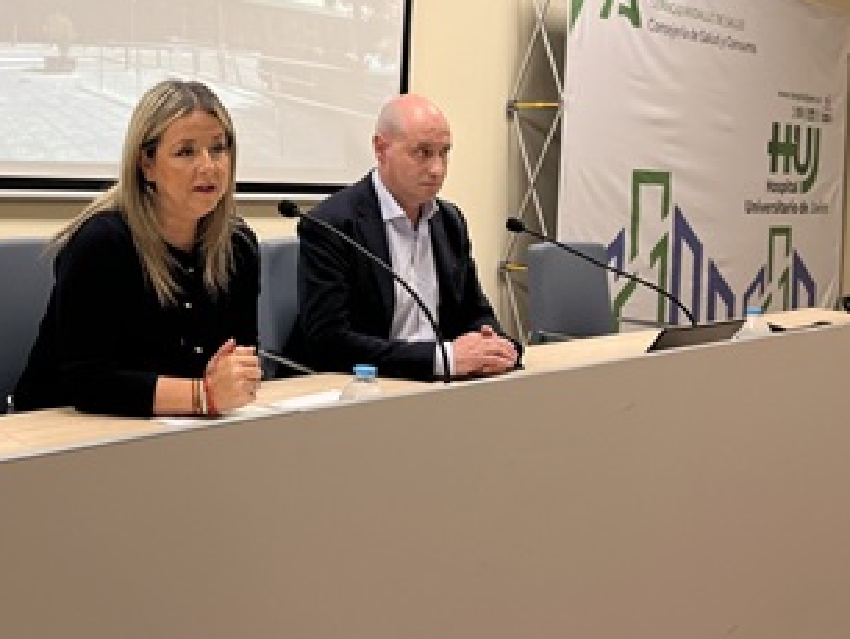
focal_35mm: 41
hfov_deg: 44.5
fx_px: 1008
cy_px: 194
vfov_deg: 34.7
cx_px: 235
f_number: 1.6
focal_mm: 5.1
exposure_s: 1/100
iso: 64
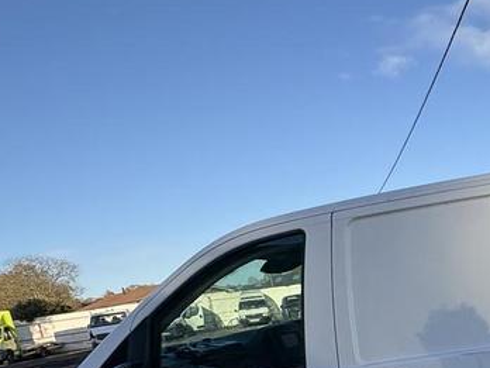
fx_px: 510
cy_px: 343
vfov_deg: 36.7
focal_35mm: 36
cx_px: 541
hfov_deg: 41.0
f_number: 2.2
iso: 50
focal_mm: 2.22
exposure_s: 1/1256
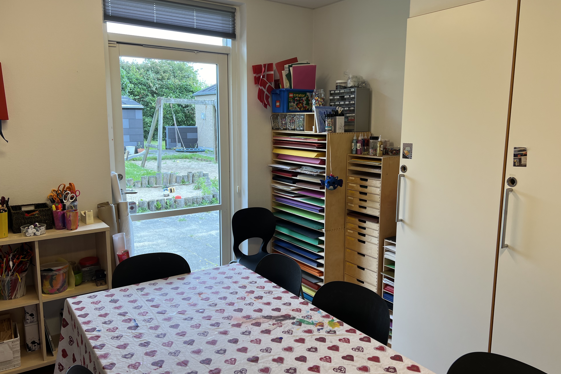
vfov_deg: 46.4
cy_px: 182
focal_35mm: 28
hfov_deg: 65.5
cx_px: 278
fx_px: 436
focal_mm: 5.7
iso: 32
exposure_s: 1/117
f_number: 1.5
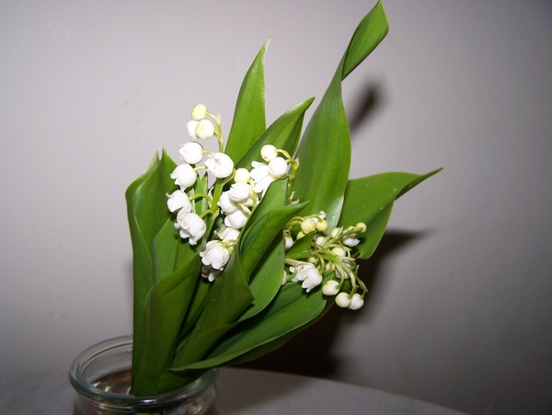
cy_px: 208
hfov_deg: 48.9
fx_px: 606
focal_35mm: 38
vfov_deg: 37.8
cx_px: 276
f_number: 2.8
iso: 80
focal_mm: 6.3
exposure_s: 1/60
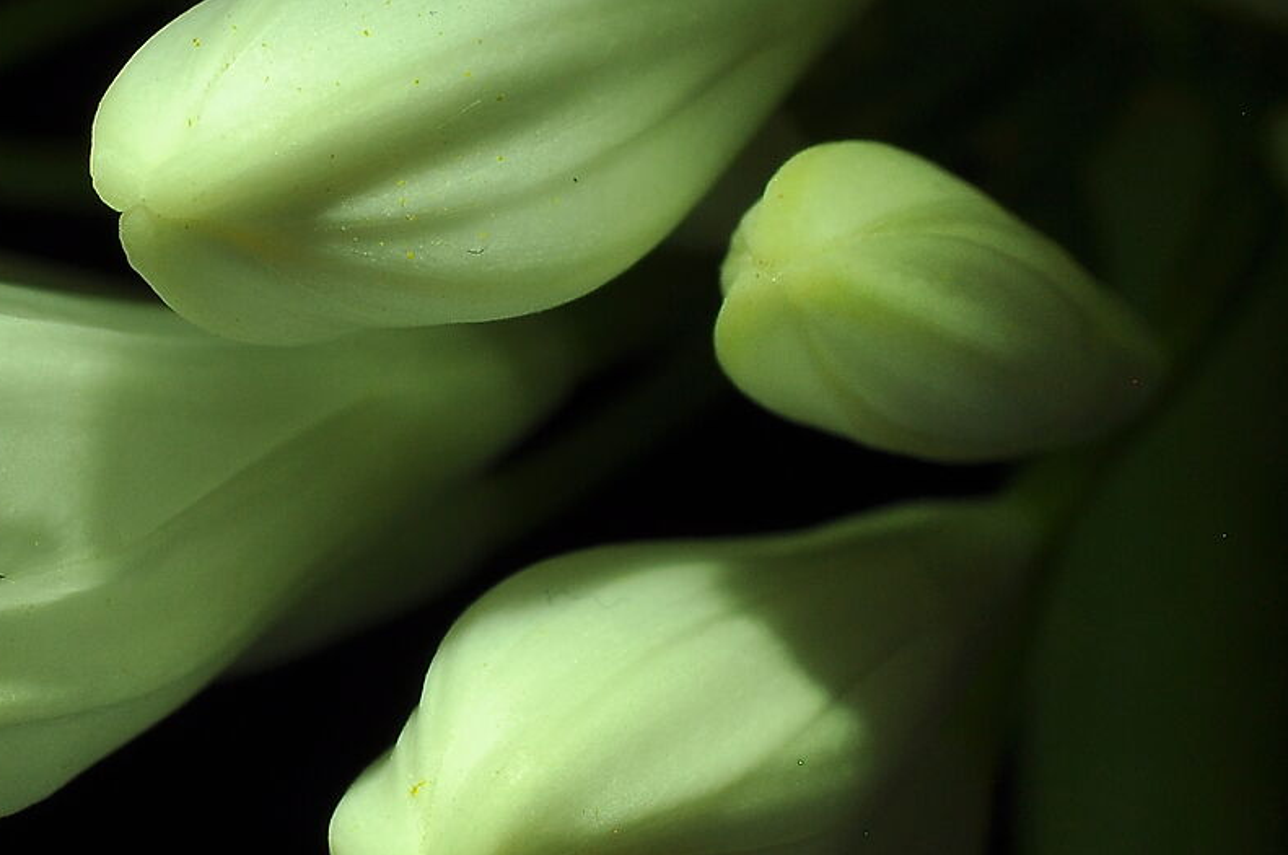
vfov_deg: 7.5
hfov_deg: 11.3
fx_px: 6502
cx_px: 366
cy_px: 541
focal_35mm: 182
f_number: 14
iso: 200
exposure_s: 1/4
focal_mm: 40
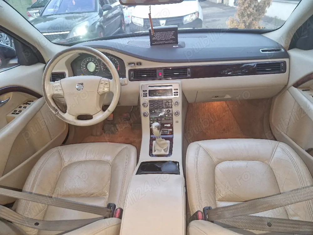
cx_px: 156
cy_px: 118
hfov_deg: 73.9
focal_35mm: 23
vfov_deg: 58.9
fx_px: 208
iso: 320
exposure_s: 1/100
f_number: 1.8
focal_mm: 5.4
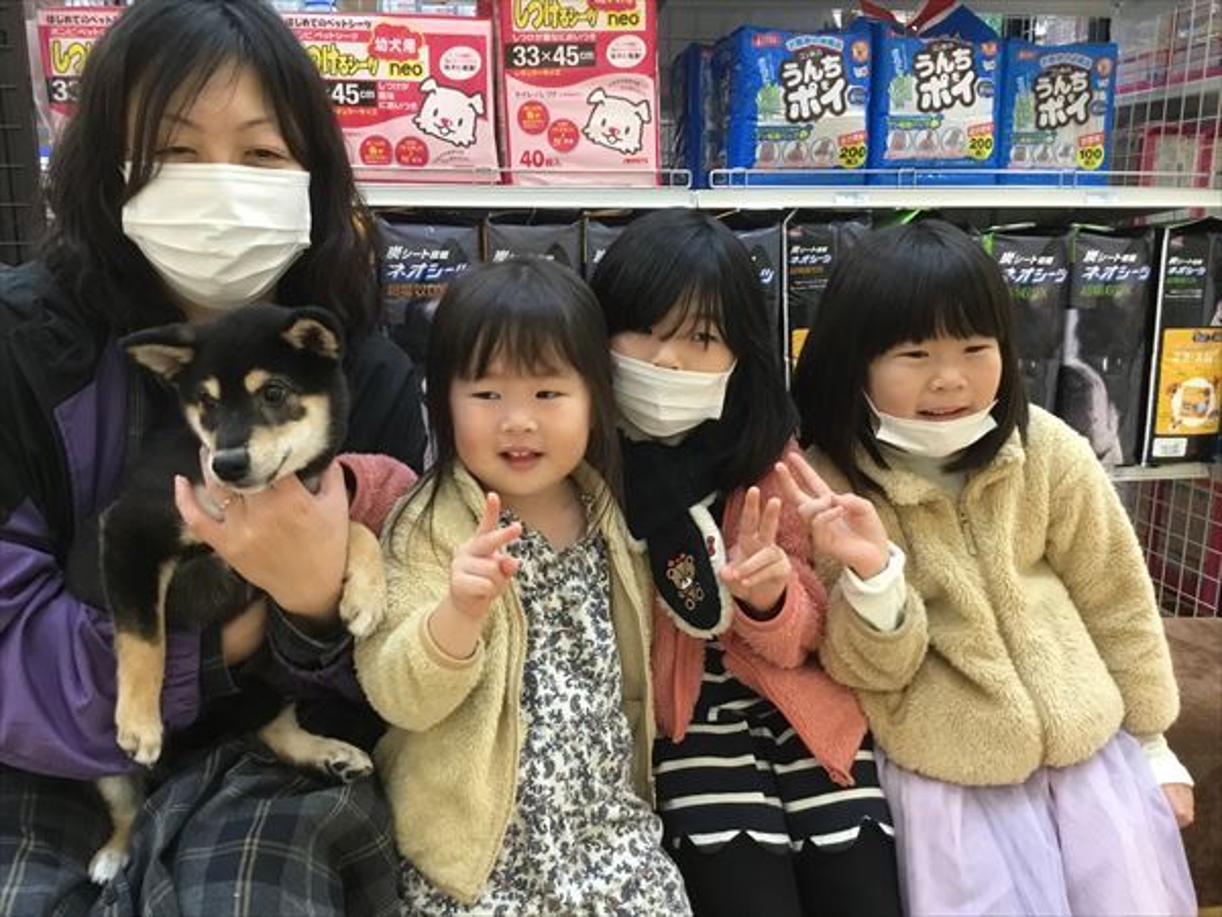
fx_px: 1094
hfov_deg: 58.4
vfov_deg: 45.4
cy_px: 458
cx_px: 611
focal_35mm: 31
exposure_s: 1/30
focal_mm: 3.3
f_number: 2.4
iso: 125
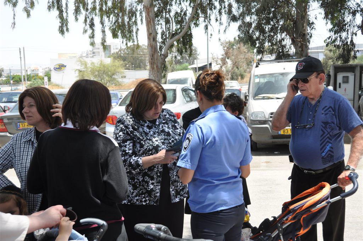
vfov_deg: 28.0
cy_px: 120
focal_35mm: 48
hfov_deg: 41.2
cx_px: 182
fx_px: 483
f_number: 8
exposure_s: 1/250
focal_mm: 32
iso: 200
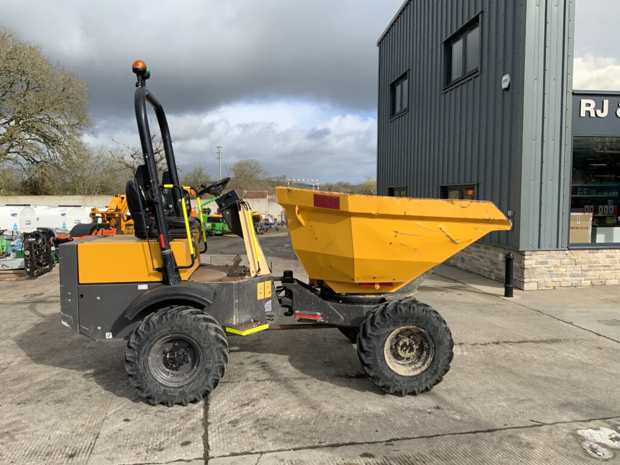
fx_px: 519
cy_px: 232
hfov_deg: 61.7
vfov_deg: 48.2
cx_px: 310
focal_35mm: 29
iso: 16
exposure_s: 1/1730
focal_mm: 3
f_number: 1.8
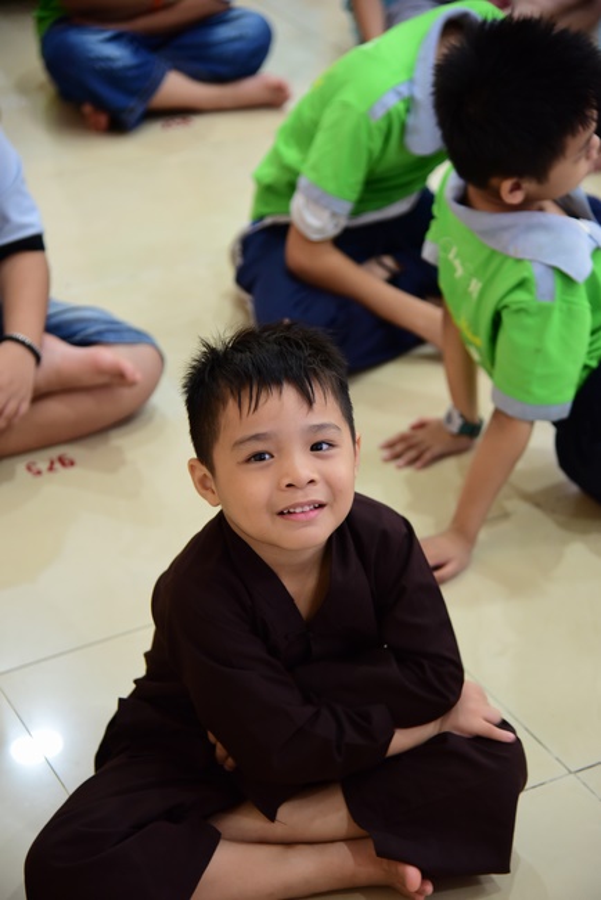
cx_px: 300
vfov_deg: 26.0
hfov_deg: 17.5
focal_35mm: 78
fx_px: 1951
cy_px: 450
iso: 2000
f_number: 4
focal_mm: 78
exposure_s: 1/50
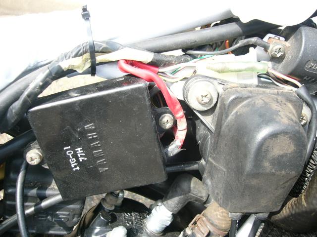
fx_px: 321
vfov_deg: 40.7
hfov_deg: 52.6
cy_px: 118
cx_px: 158
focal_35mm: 35
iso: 50
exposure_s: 1/100
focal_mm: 5.8
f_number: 2.8
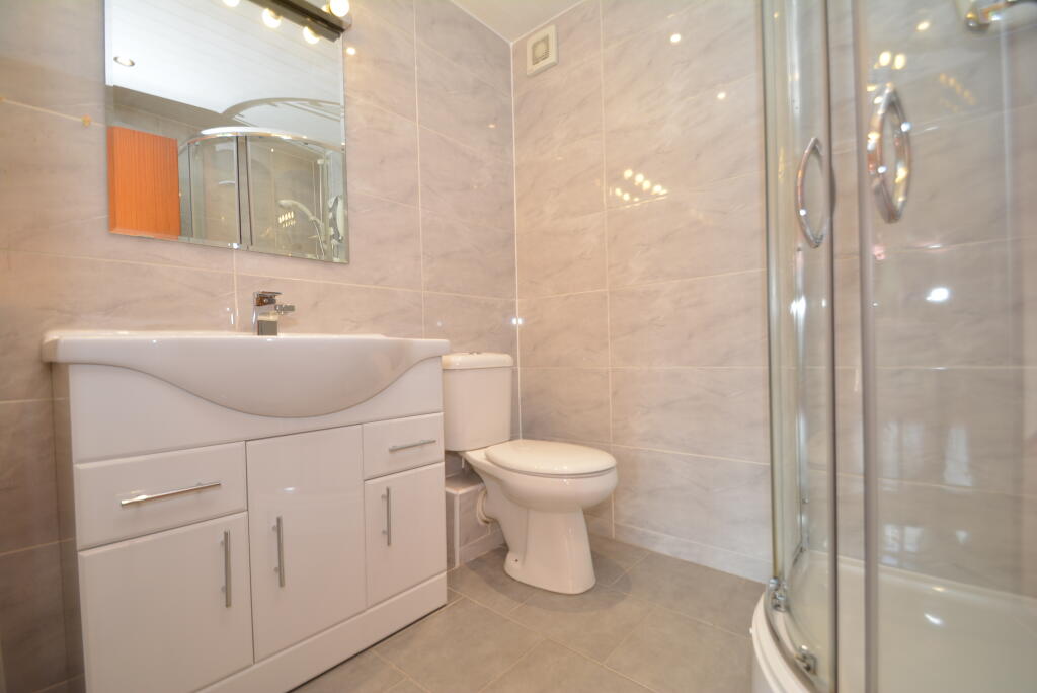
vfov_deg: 77.4
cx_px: 518
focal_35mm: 15
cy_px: 346
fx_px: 432
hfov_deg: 100.4
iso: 100
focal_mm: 10
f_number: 5
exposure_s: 1/15
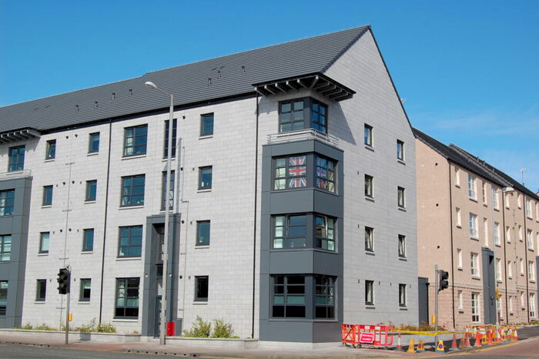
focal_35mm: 51
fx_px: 763
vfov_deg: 26.5
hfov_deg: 38.9
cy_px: 180
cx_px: 270
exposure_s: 1/400
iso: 200
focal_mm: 34
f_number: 10
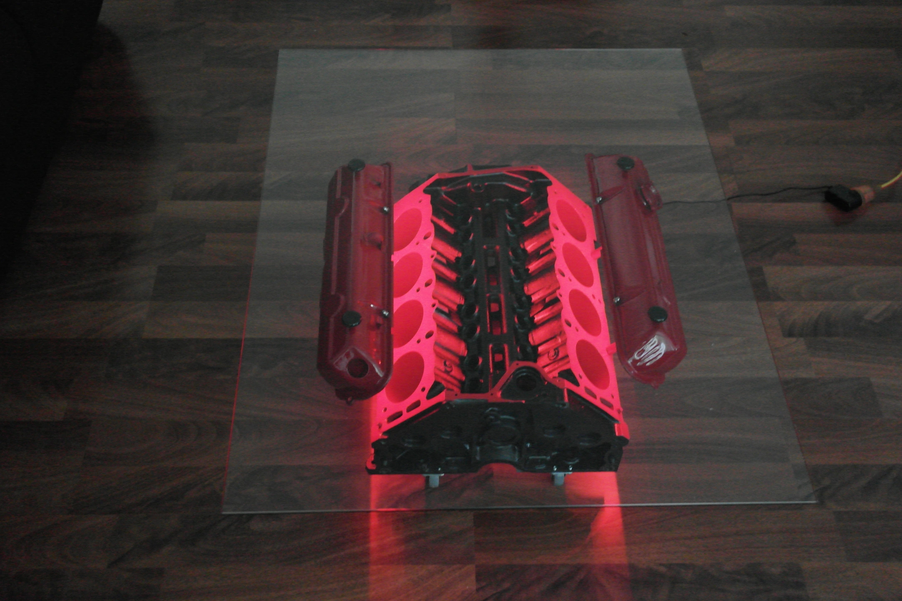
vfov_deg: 36.9
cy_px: 300
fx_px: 902
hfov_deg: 53.1
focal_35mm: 36
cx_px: 451
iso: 3200
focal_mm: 24
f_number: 4
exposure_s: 1/20
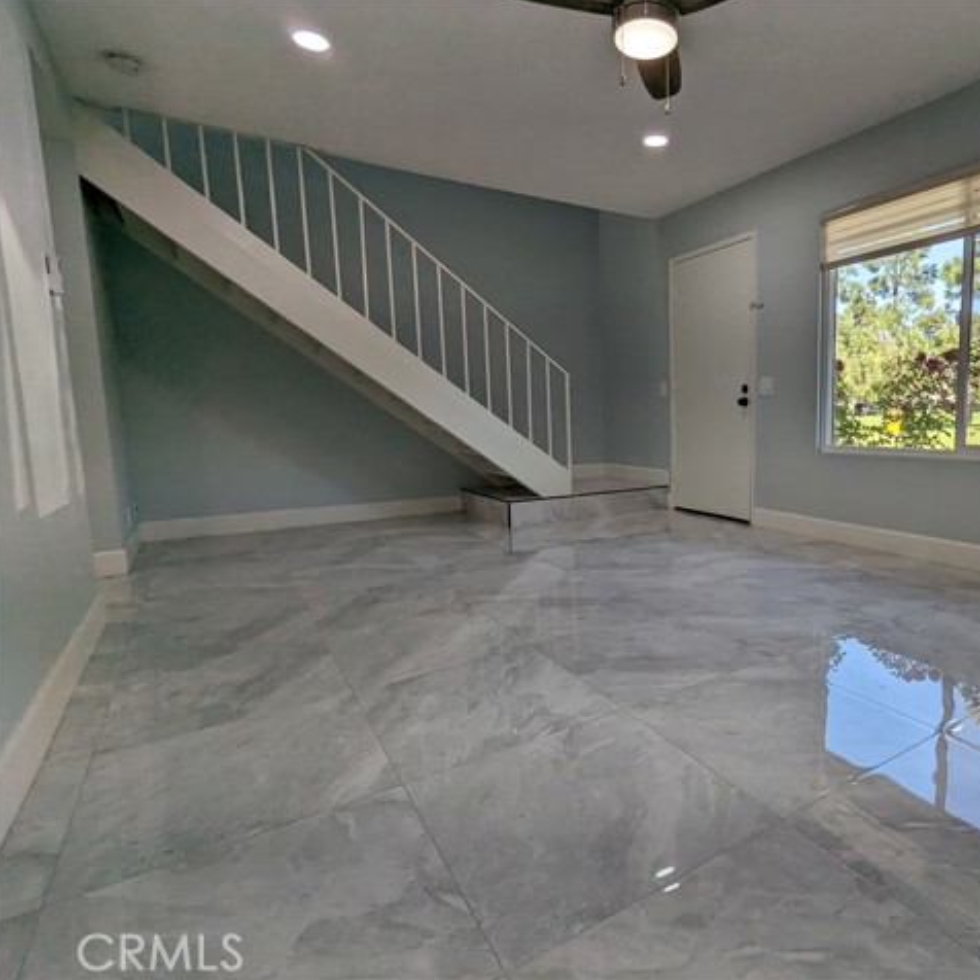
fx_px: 609
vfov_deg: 77.7
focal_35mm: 19
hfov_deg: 75.4
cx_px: 649
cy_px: 488
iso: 48
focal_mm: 2.35
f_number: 2.2
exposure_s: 1/268
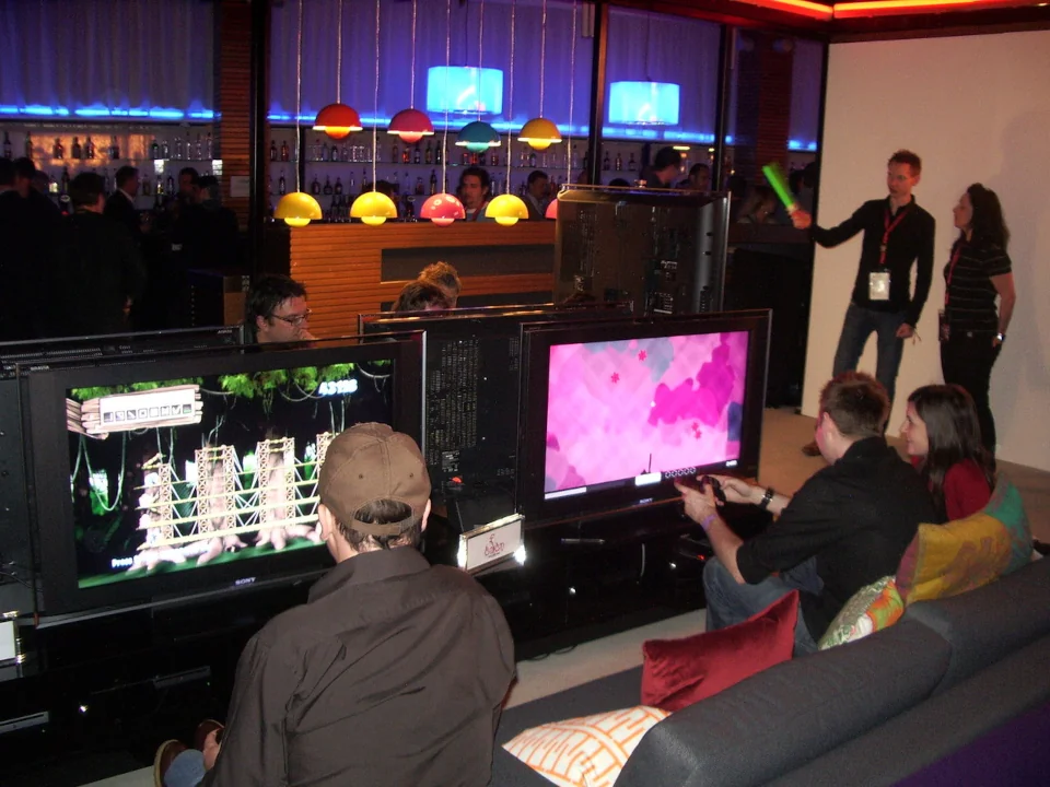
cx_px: 525
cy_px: 394
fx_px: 1062
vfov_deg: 40.7
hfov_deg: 52.6
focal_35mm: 35
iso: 200
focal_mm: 5.8
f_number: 2.6
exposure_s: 1/15
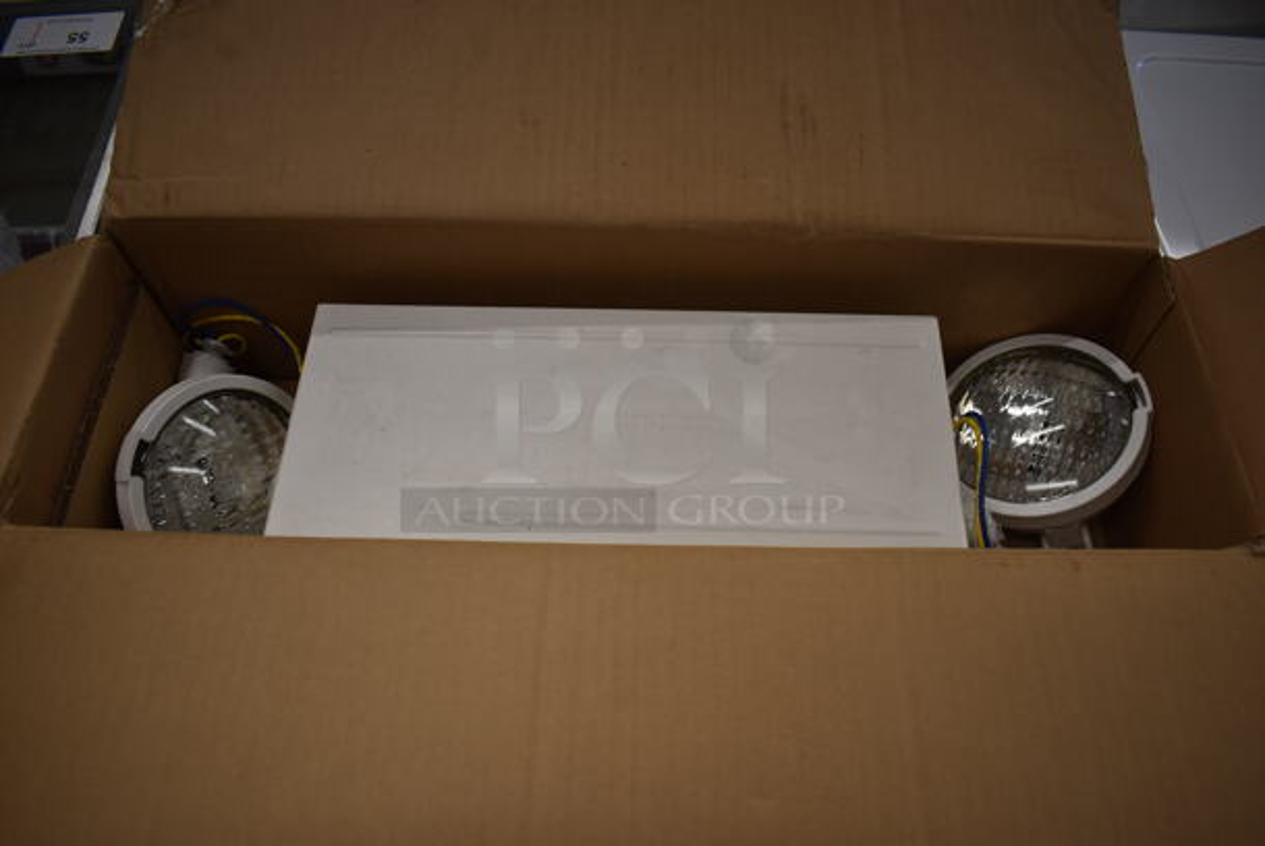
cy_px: 423
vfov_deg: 48.0
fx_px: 950
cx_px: 632
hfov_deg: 67.3
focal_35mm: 27
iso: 450
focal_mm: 18
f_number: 3.5
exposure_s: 1/250
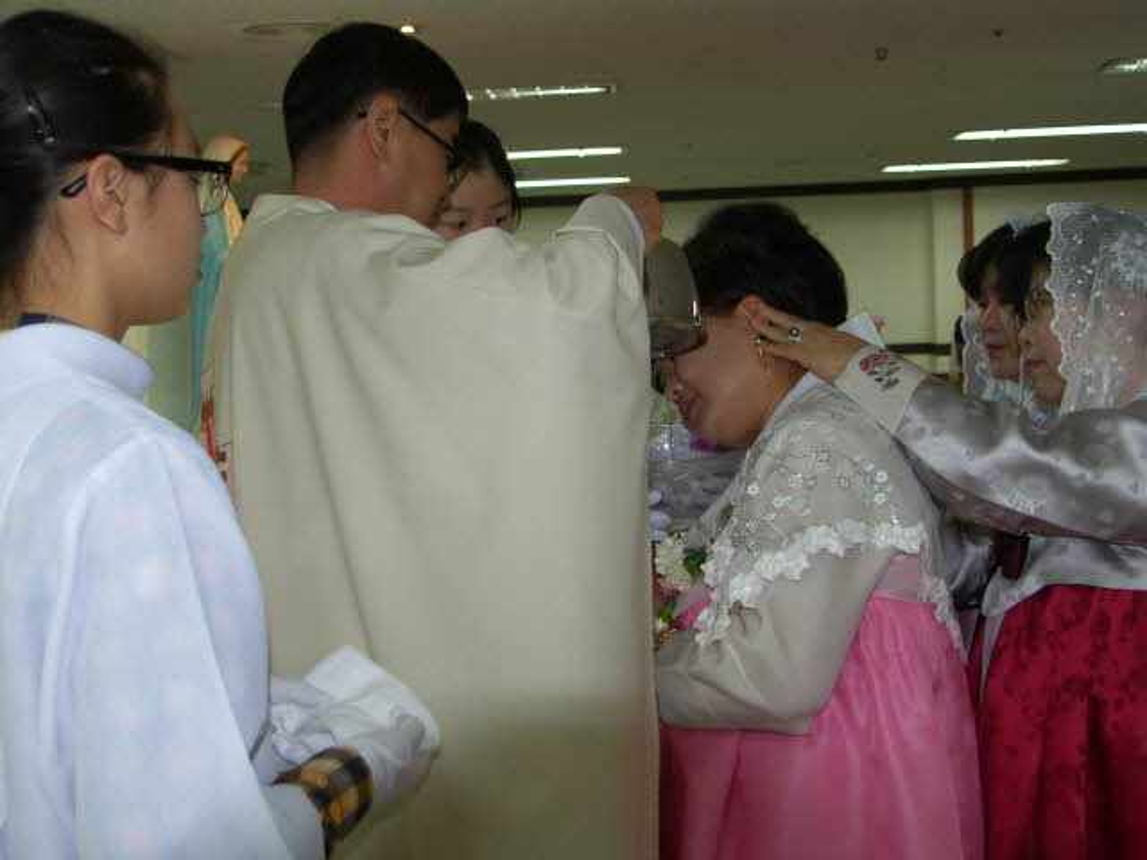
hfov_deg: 46.8
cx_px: 574
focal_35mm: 40
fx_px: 1325
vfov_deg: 36.0
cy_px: 430
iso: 50
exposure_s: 1/40
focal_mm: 10.3
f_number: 2.5
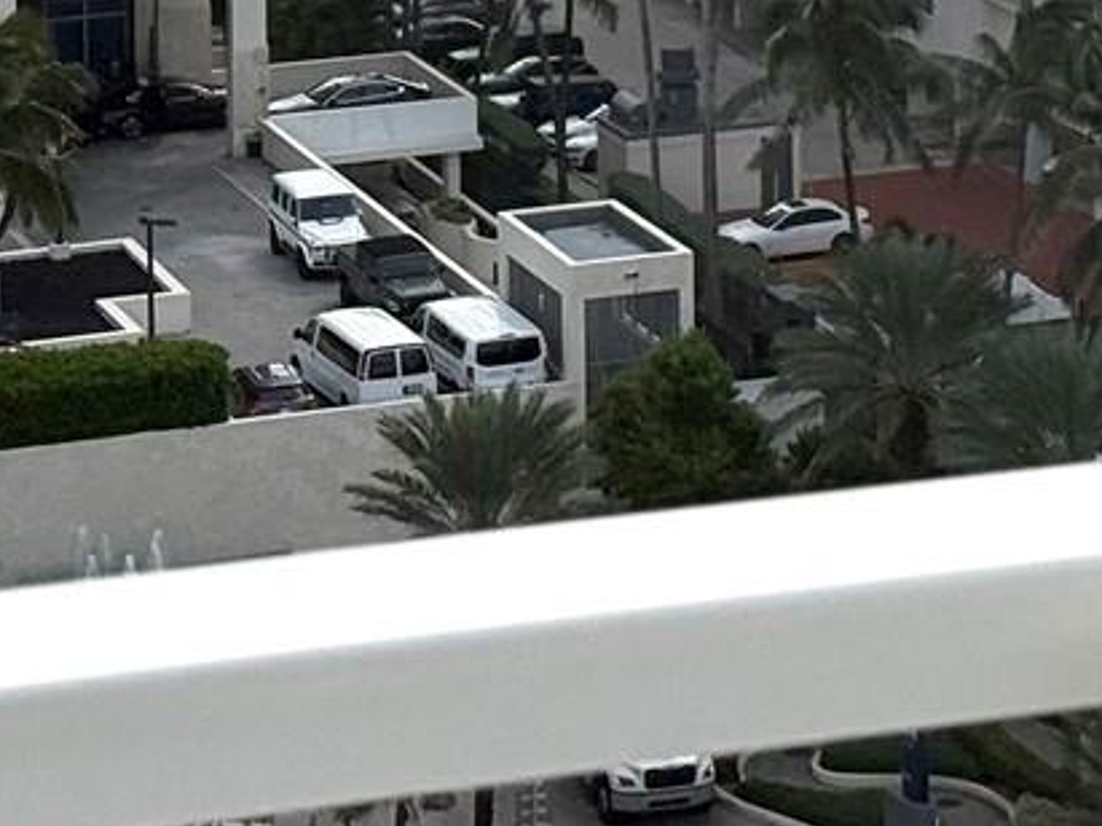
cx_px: 1091
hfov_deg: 10.5
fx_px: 5951
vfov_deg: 7.6
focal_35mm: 187
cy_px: -754
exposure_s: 1/11364
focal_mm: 6.76
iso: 64
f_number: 1.78
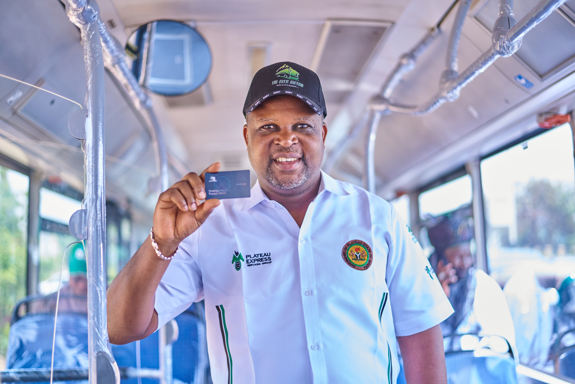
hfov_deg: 39.6
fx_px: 799
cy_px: 192
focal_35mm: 50
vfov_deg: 27.0
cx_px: 288
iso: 800
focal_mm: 50
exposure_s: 1/800
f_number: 1.8
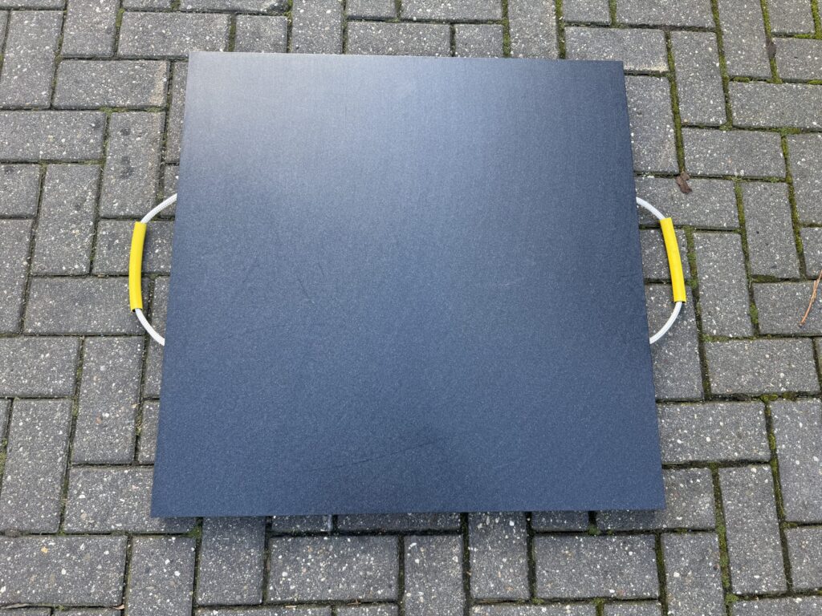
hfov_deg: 71.6
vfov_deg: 56.8
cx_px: 411
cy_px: 308
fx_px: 570
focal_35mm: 24
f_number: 1.78
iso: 64
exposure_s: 1/201
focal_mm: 6.76
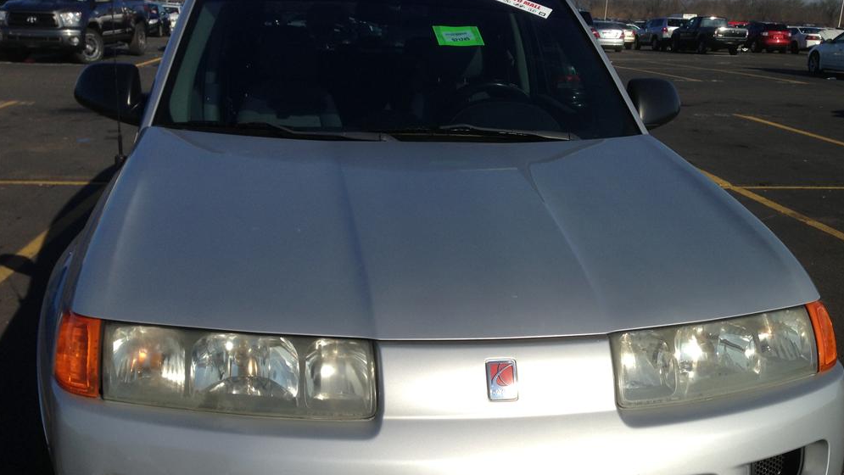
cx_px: 429
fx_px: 828
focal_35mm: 37
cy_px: 312
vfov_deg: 31.8
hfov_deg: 54.0
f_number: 2.4
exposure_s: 1/2463
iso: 50
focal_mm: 4.13
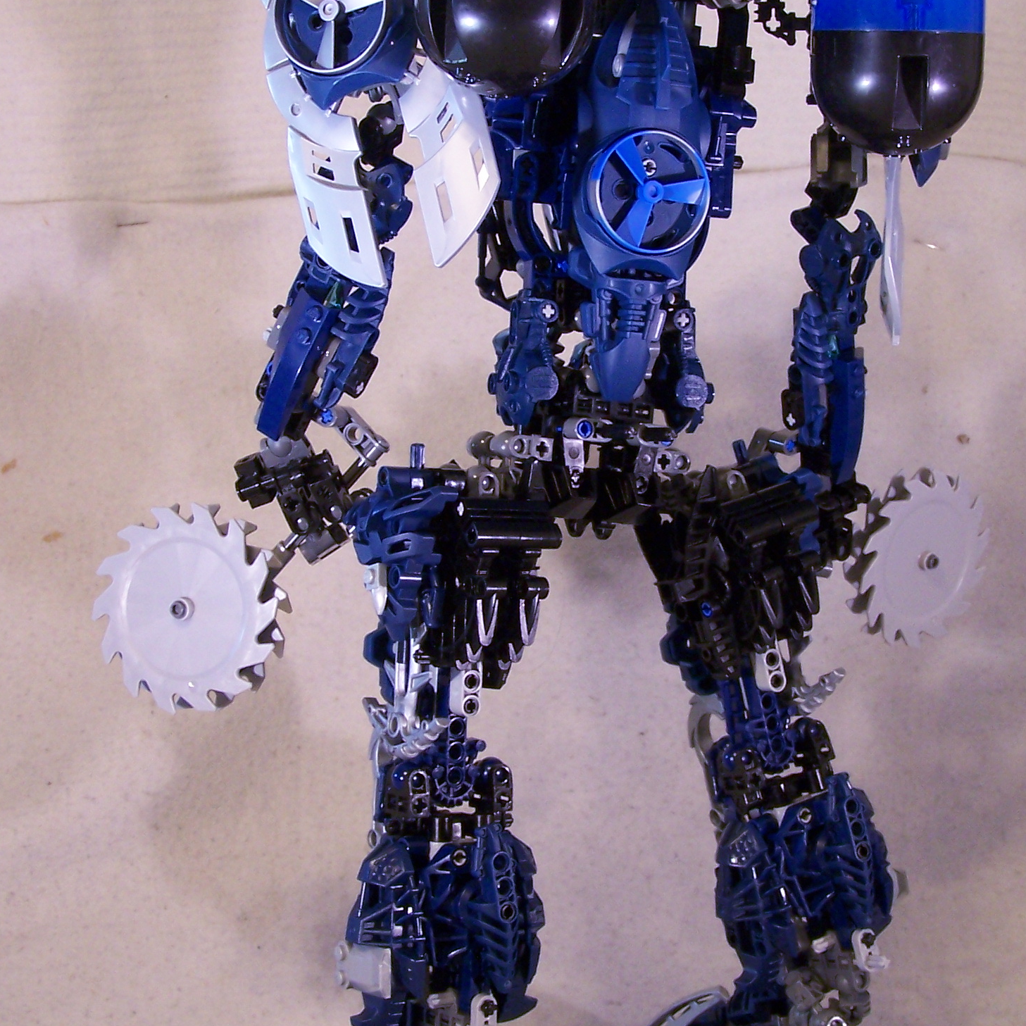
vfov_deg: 23.0
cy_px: 442
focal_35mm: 75
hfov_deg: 23.1
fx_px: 2515
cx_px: 549
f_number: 3
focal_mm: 8
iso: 140
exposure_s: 1/8
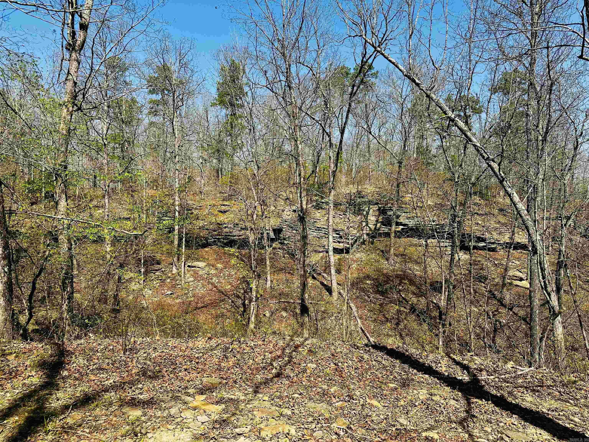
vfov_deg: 56.8
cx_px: 294
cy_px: 221
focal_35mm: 24
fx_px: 408
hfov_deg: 71.6
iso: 80
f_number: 1.78
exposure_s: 1/2882
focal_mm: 6.86
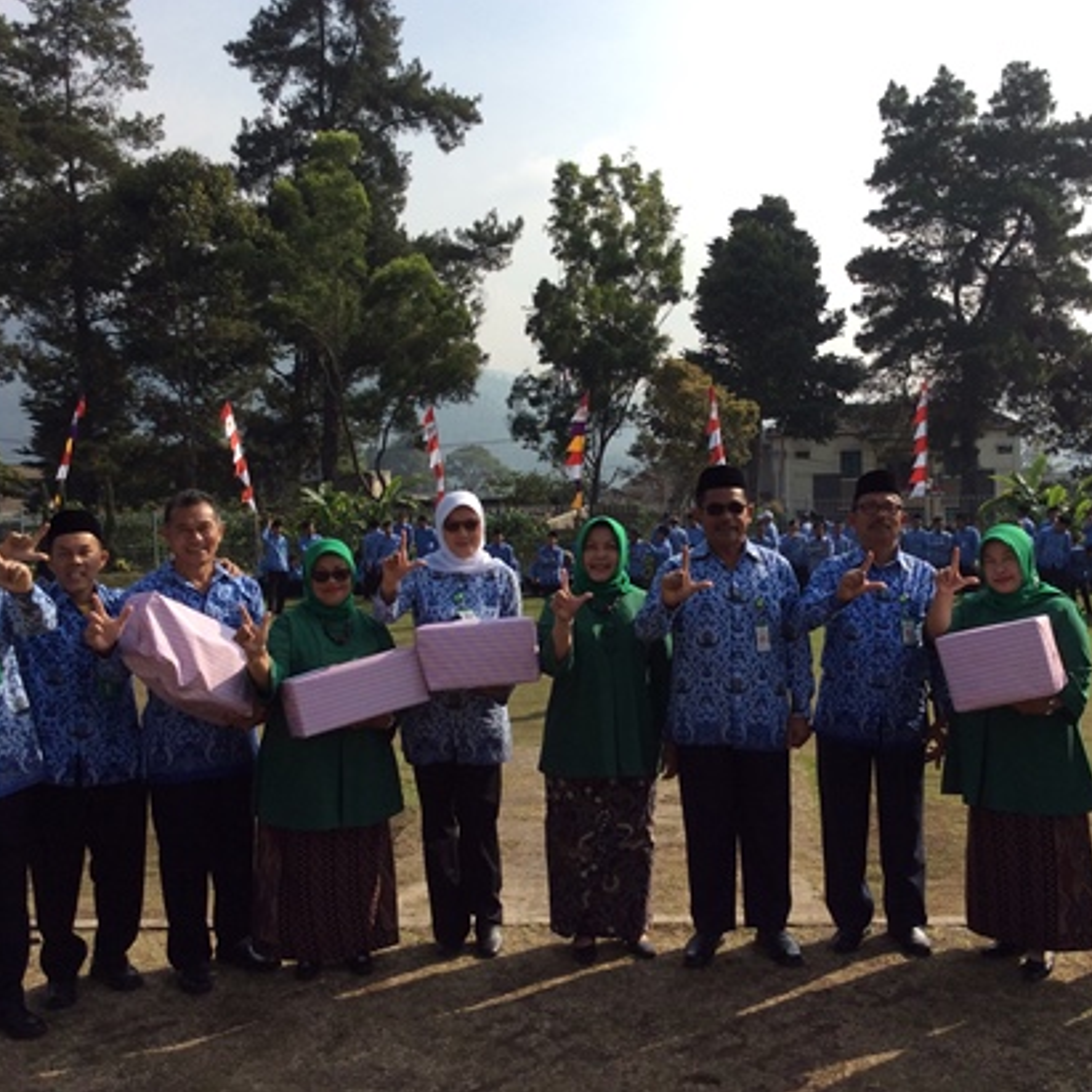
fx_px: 1356
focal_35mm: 38
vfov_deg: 43.9
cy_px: 546
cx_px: 626
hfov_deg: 43.7
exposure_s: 1/1590
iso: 32
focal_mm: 3.3
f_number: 2.4
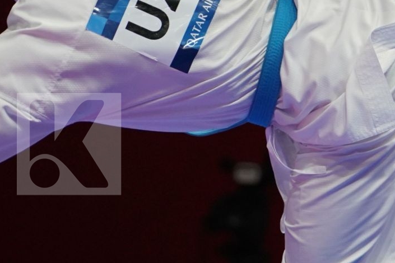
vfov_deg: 1.5
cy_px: -55
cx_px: 449
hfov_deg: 2.2
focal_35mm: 927
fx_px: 10170
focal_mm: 242
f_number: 4
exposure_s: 1/1000
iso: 2000
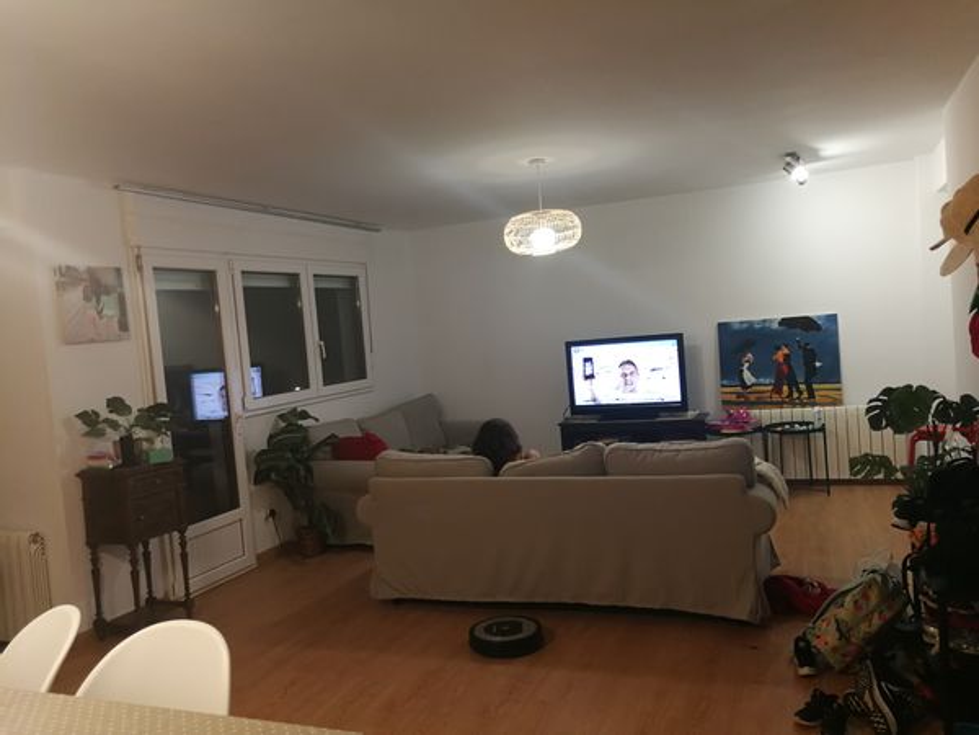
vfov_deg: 51.4
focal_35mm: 27
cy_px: 368
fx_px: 764
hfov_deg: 65.3
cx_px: 490
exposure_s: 1/50
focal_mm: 3.95
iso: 160
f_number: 1.8
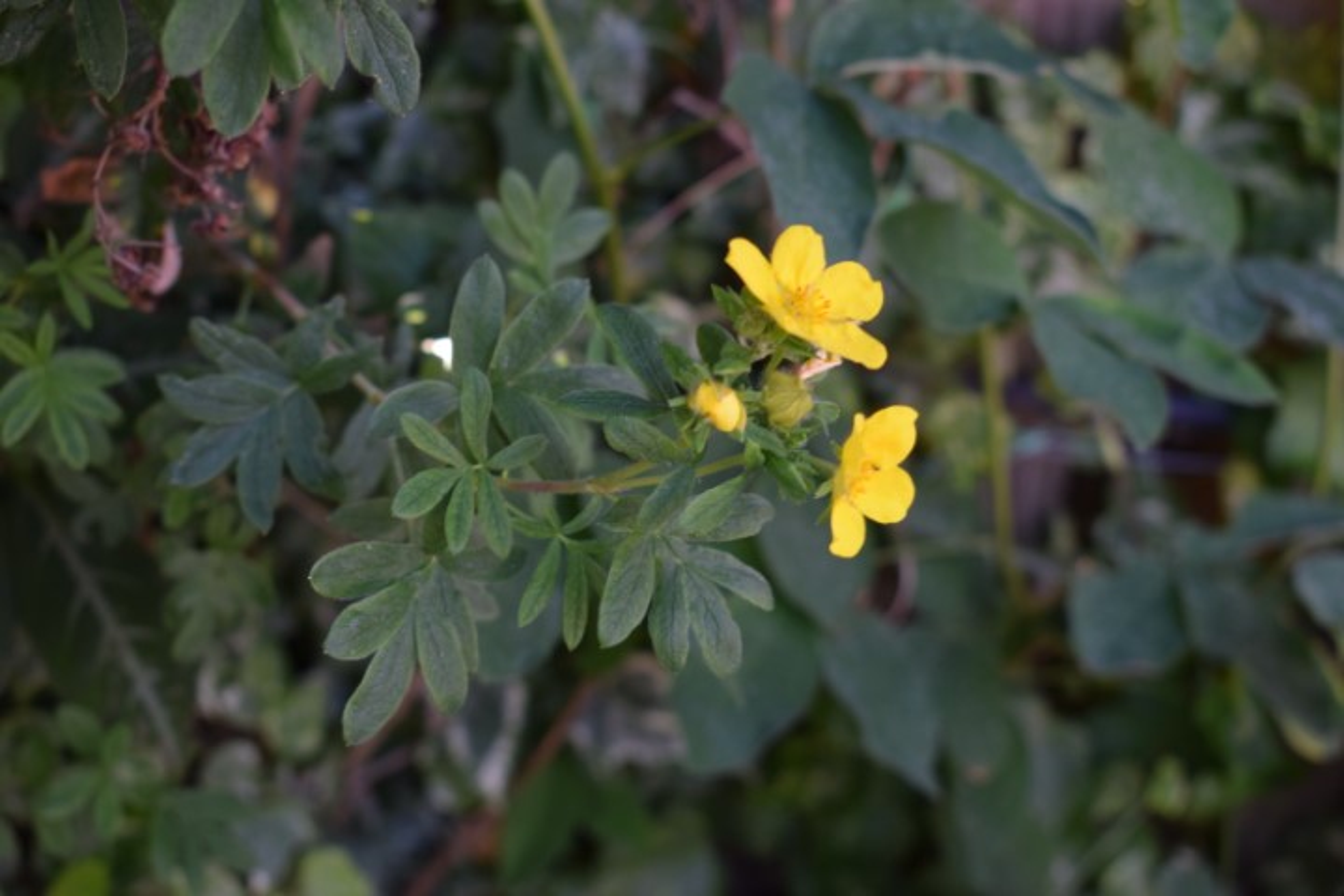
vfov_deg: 21.6
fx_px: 2352
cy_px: 448
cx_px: 672
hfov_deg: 31.9
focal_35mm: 63
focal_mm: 42
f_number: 5.6
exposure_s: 1/125
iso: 560
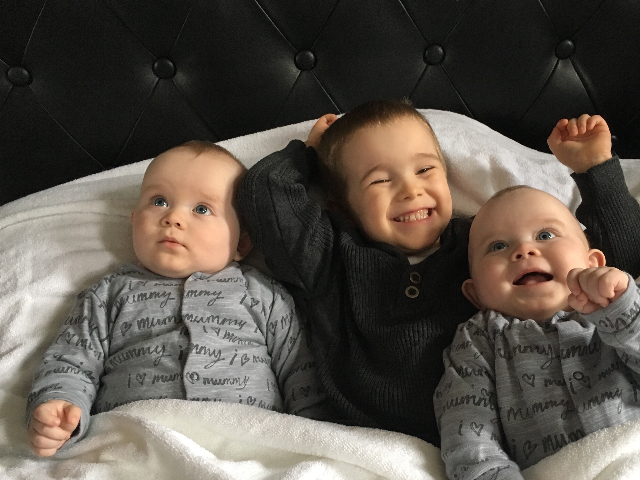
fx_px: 666
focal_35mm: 36
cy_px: 265
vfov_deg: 39.6
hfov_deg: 51.1
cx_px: 377
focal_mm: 4.15
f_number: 2.2
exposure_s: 1/33
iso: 200
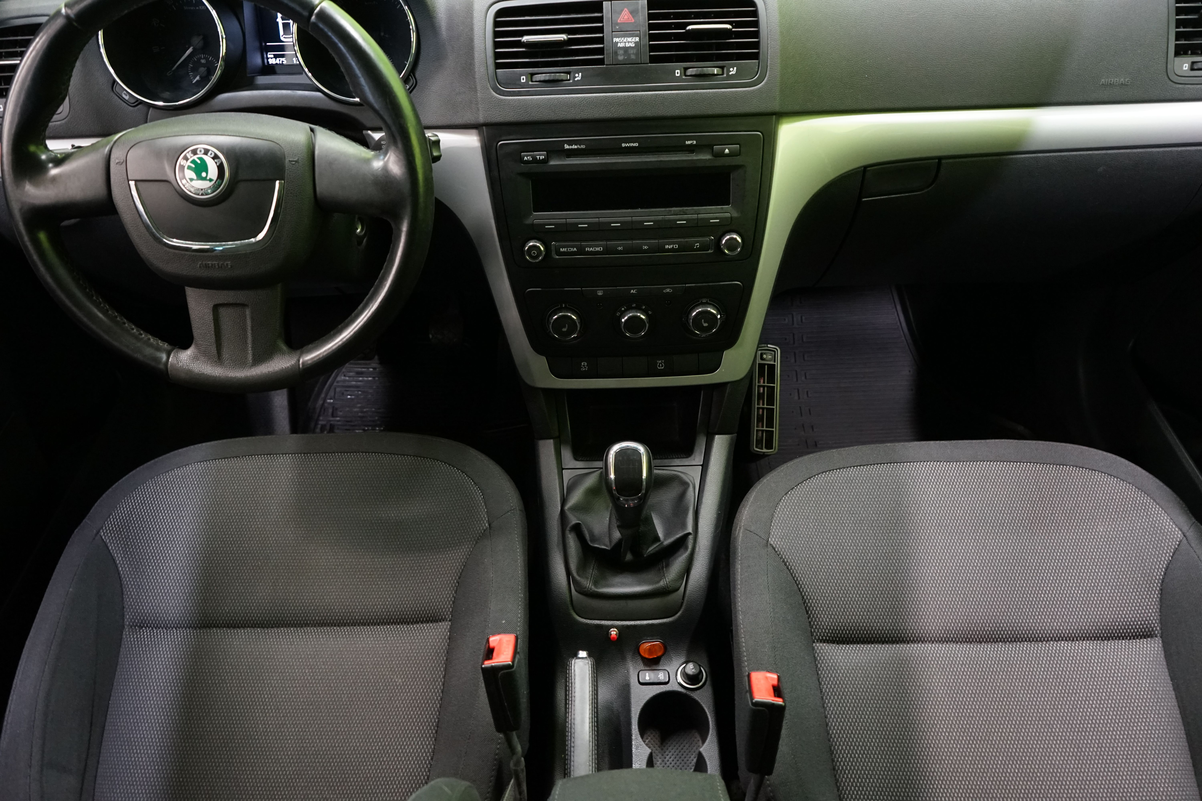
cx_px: 601
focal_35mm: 29
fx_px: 968
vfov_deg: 45.0
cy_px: 400
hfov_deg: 63.7
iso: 3200
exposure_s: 1/20
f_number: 5
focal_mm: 29
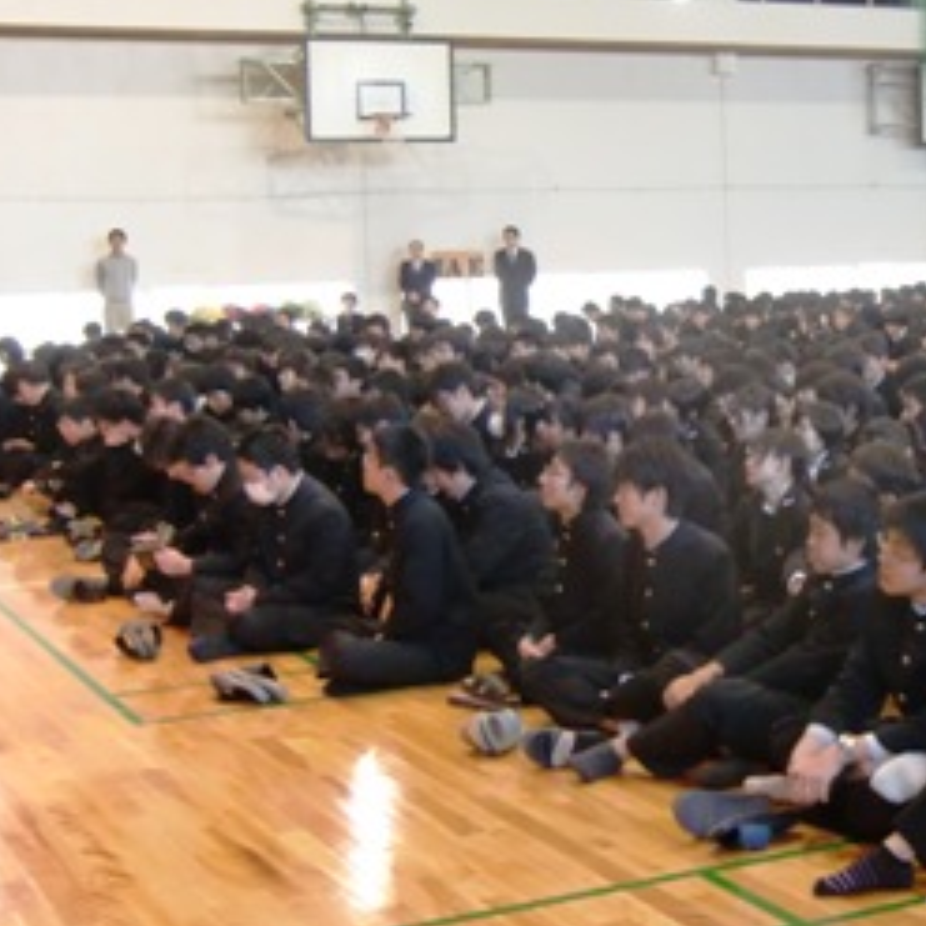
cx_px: 769
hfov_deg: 26.3
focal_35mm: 64
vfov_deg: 26.9
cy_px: 416
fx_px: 1937
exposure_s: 1/13
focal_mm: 7.1
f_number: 3.8
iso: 400
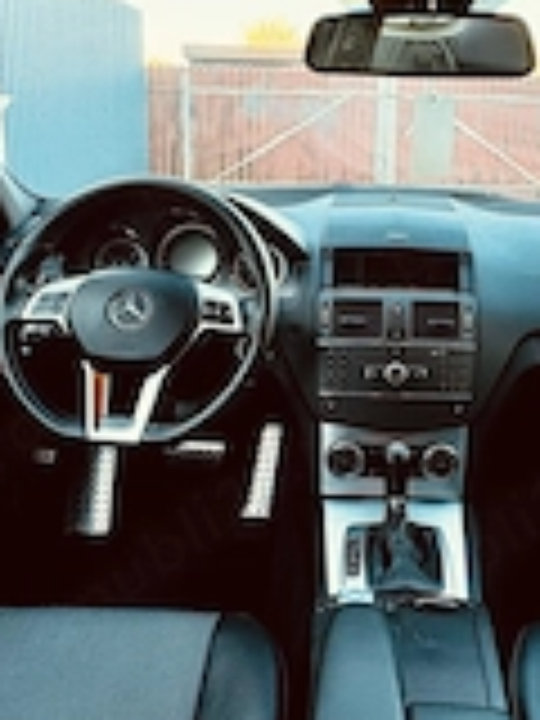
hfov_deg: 40.0
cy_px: 248
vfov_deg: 51.8
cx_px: 374
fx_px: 728
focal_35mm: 35
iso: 200
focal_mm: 2.22
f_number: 2.2
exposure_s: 1/99
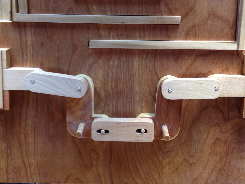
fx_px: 375
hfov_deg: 36.2
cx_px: 128
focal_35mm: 53
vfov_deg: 27.4
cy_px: 66
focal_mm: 4.28
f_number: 2.4
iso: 80
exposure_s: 1/24
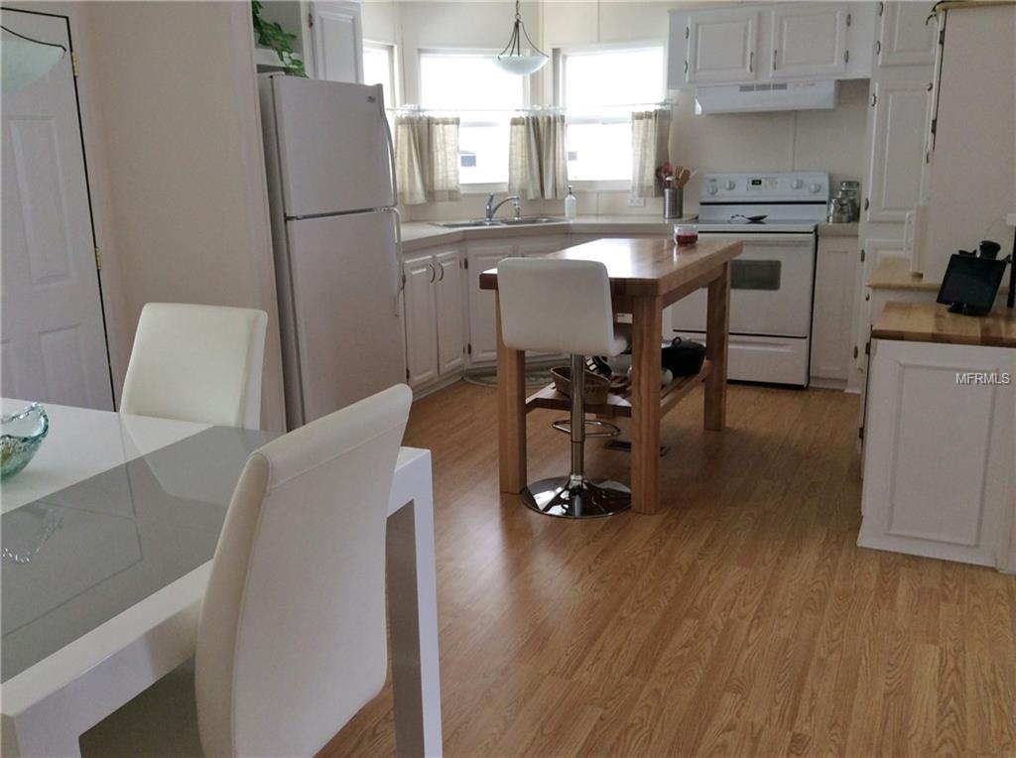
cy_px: 379
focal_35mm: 32
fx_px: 937
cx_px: 508
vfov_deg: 44.0
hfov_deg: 56.9
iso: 50
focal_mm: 3.3
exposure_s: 1/24
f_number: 2.4
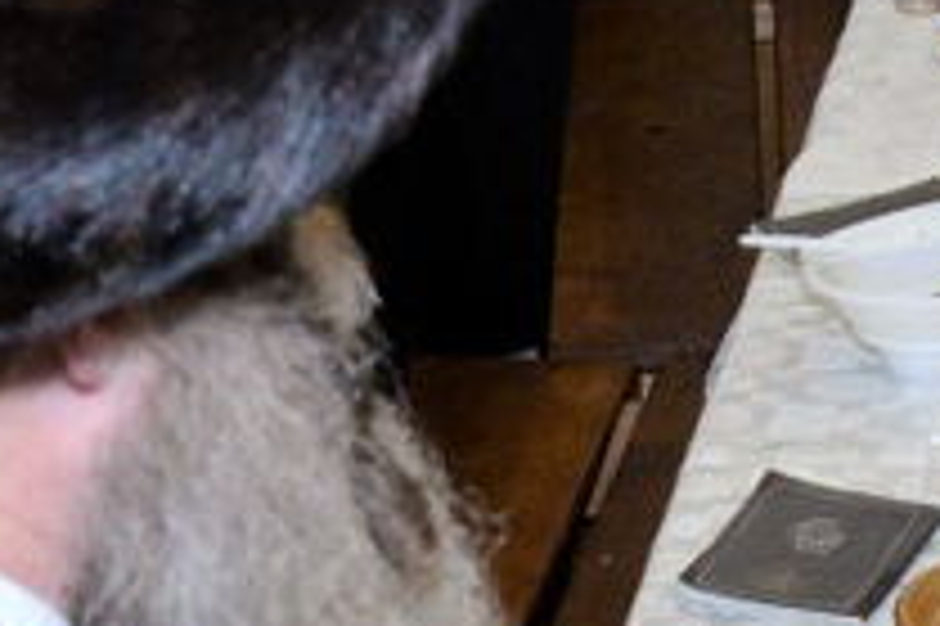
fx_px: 4905
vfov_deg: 7.0
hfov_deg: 10.7
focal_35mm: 188
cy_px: -626
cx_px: 1273
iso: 2500
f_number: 5.6
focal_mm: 28
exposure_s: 1/80
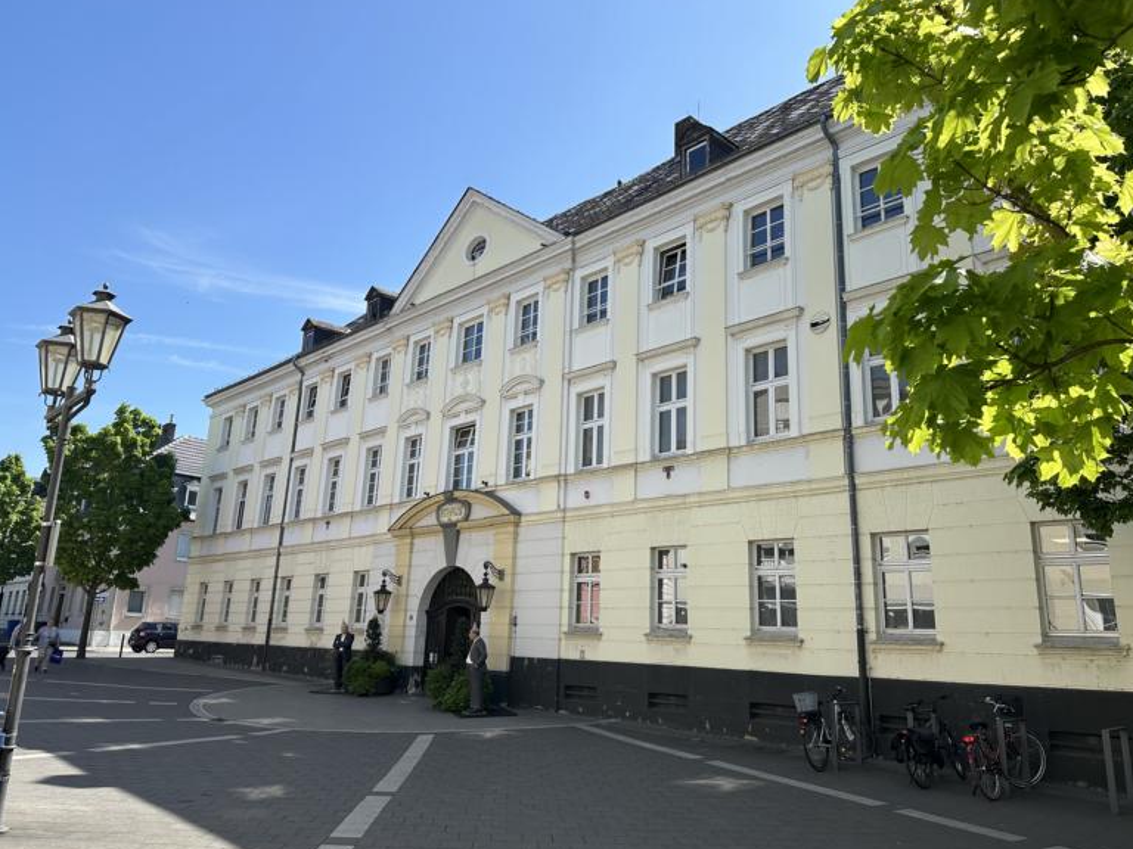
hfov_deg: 69.4
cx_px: 578
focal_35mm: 25
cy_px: 427
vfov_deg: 54.9
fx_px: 818
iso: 80
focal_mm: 6.86
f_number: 1.78
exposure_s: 1/2809
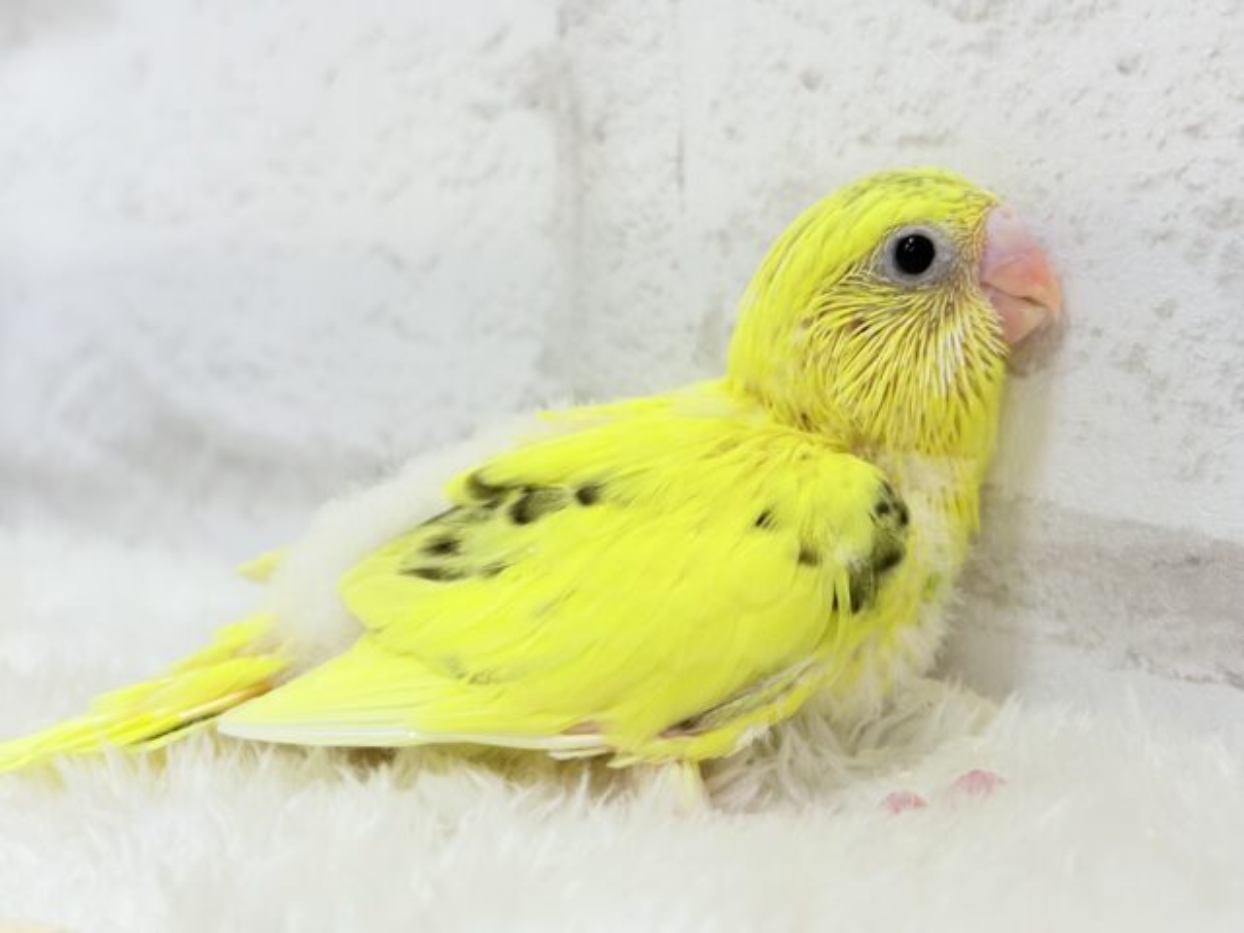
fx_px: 1869
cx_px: 622
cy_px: 466
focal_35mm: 52
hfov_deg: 36.8
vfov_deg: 28.0
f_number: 1.6
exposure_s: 1/50
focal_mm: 5.96
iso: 32
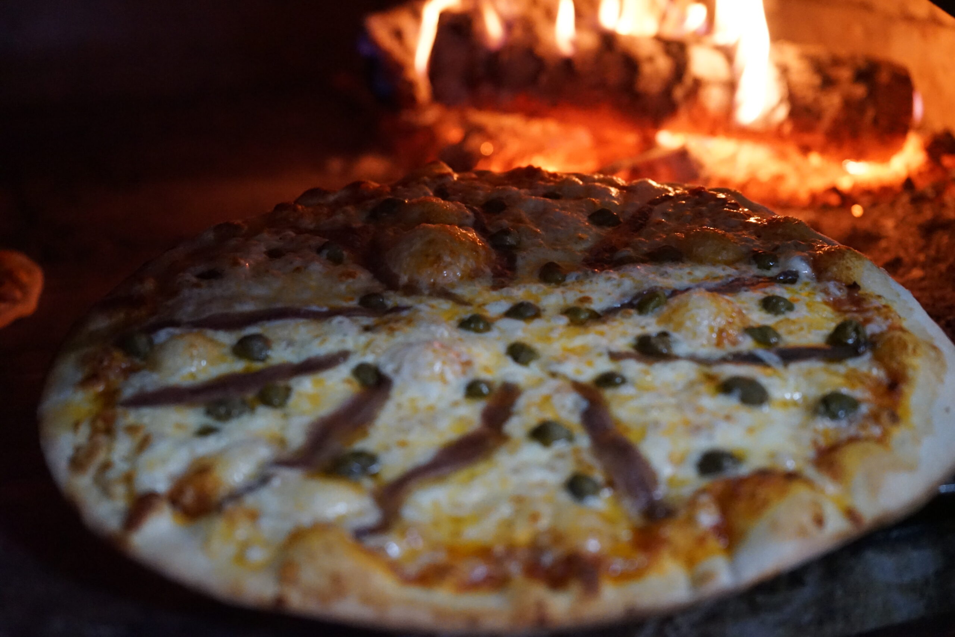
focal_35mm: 49
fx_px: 1300
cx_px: 478
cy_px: 318
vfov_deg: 27.5
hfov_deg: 40.3
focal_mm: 49
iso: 6400
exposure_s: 1/160
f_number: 4.5
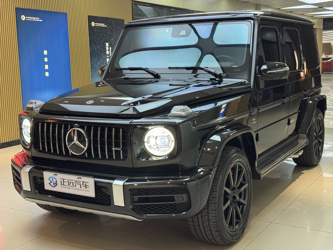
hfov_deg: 39.7
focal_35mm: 48
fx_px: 462
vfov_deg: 30.3
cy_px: 125
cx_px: 166
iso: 160
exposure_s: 1/53
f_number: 1.78
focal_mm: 6.76
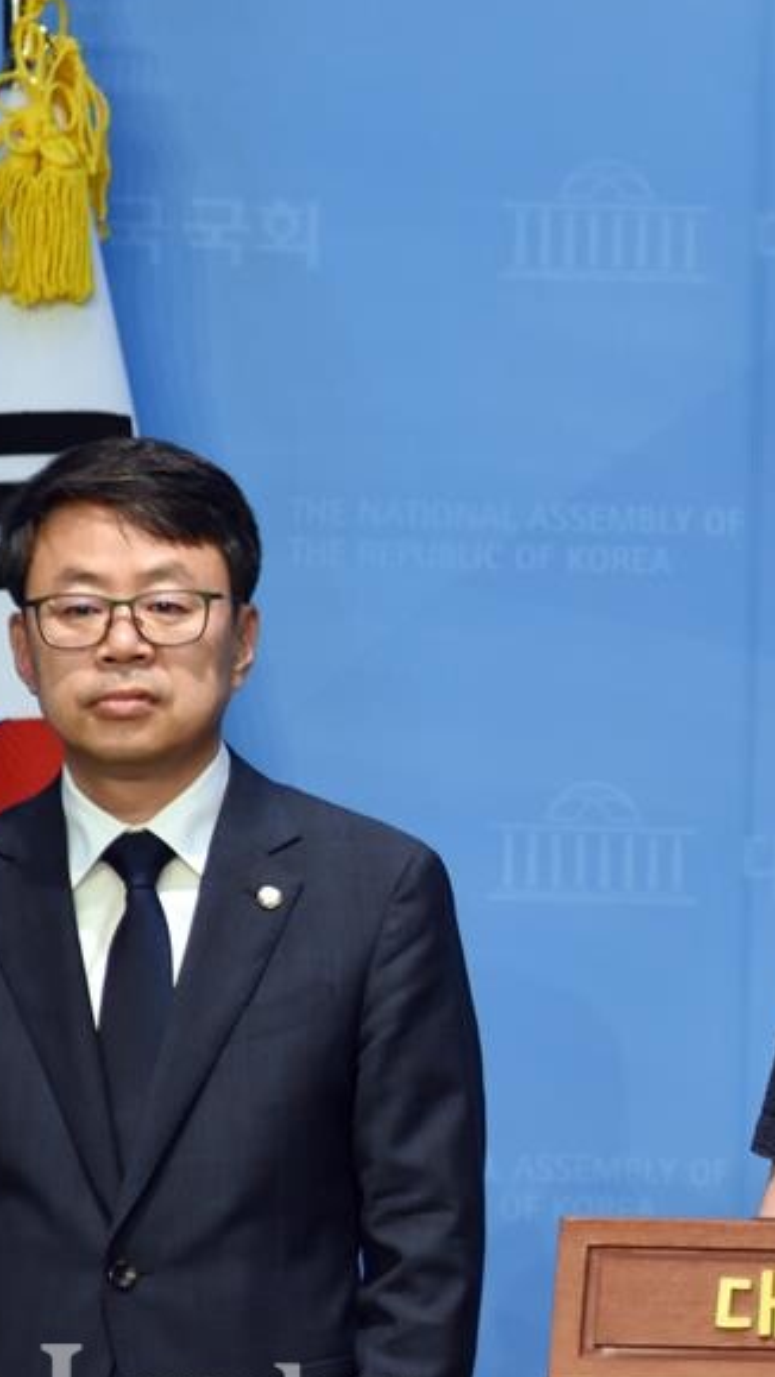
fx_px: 14709
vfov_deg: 5.4
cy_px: 715
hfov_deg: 3.0
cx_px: 953
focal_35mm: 403
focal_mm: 145
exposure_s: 1/125
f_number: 6
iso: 800
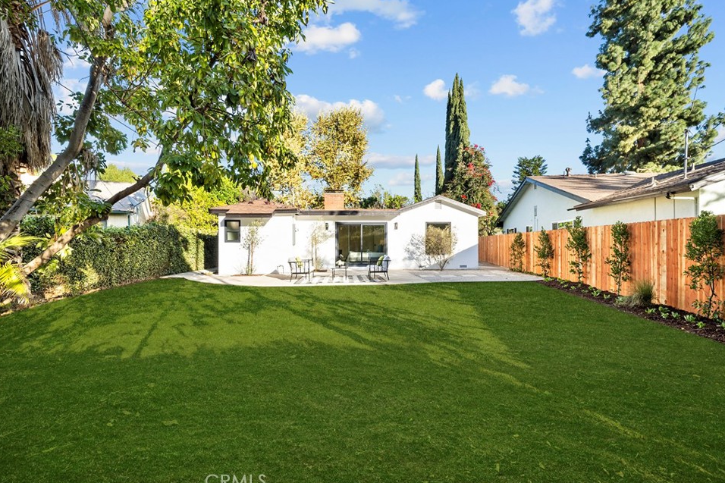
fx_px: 302
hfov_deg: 100.4
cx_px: 366
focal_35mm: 15
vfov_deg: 77.3
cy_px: 233
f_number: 9
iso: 250
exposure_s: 1/50
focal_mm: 14
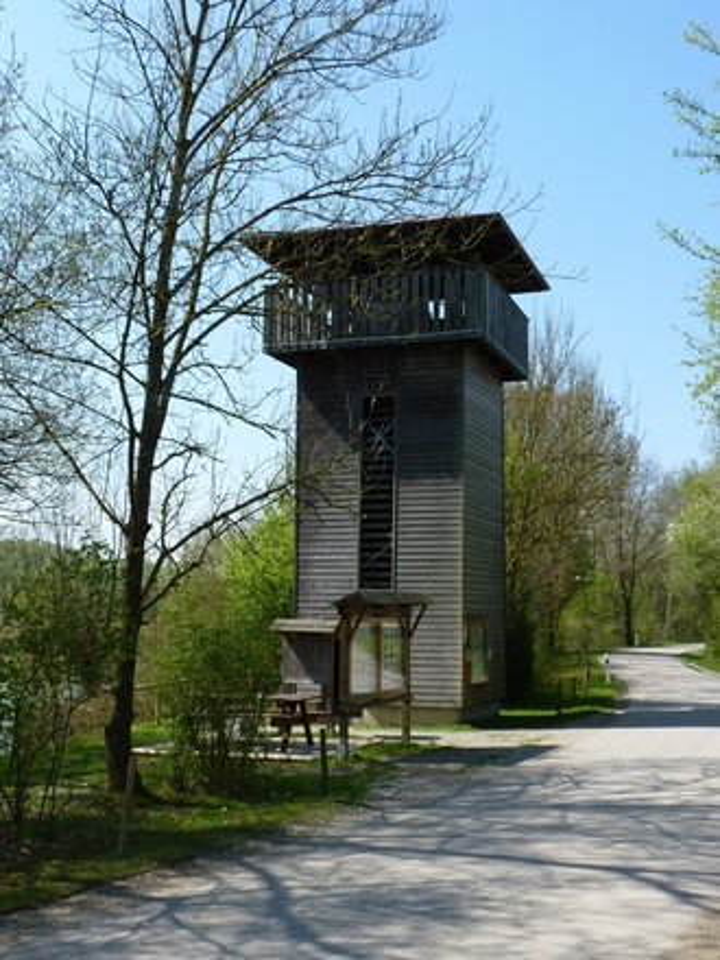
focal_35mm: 43
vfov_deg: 43.9
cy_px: 480
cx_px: 360
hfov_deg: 33.6
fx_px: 1193
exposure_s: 1/250
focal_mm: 7.6
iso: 80
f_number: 5
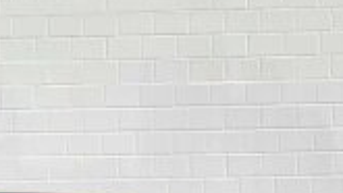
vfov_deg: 5.4
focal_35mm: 220
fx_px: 2002
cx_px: -60
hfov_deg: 9.7
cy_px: 450
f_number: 2.4
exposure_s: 1/2083
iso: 16
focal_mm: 6
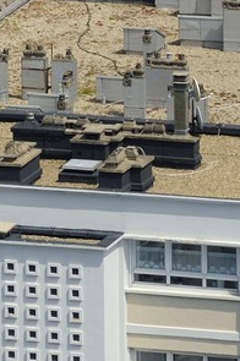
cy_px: -378
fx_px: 10885
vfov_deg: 1.9
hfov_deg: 1.3
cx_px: -280
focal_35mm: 1086
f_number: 13
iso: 200
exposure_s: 1/250
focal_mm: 200
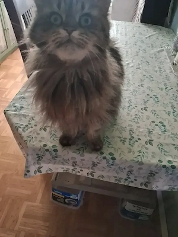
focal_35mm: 27
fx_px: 185
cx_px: 89
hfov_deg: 51.4
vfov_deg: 65.3
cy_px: 118
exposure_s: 1/40
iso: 500
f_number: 1.8
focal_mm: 4
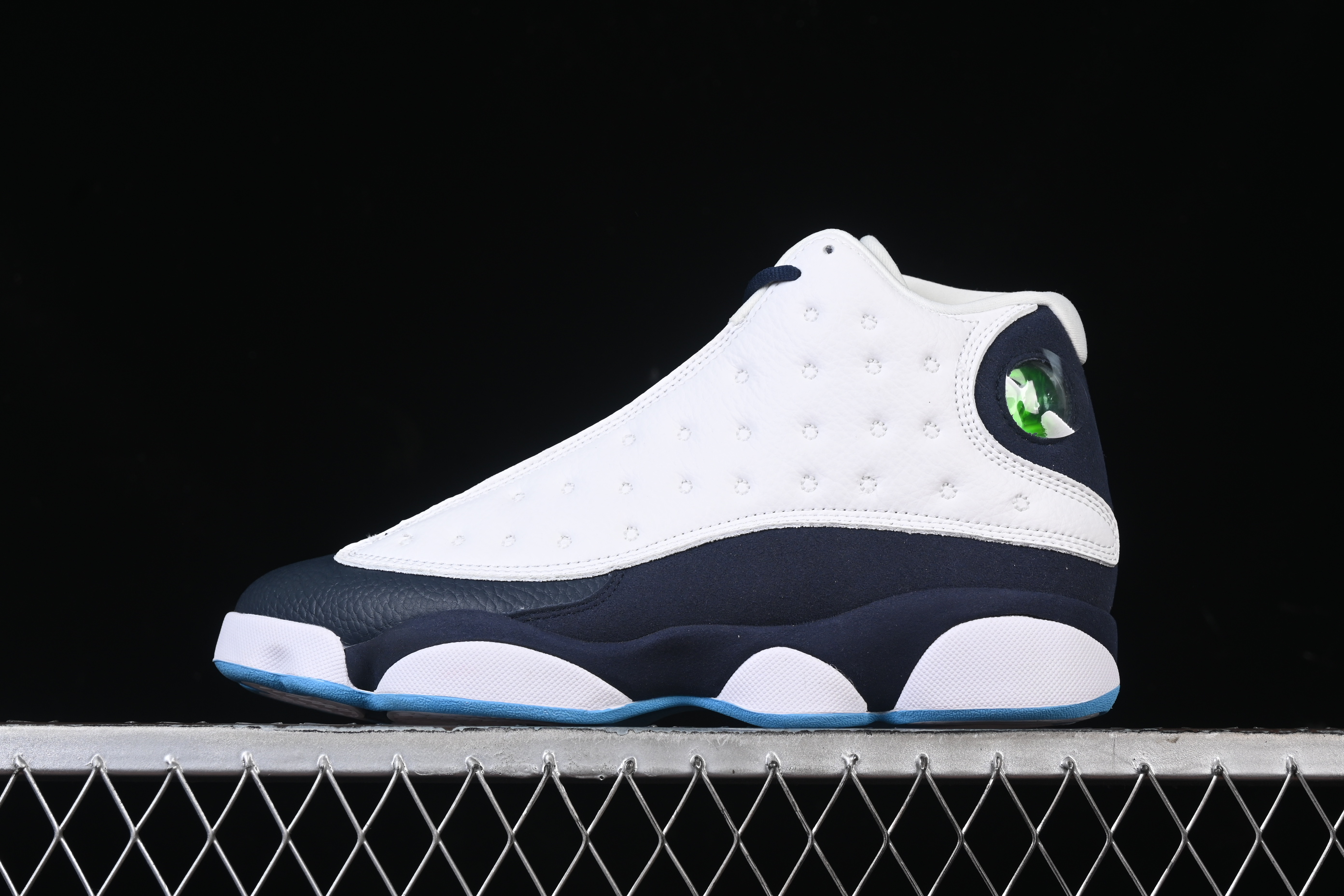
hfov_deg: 27.0
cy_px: 448
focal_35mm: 75
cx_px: 672
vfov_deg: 18.2
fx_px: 2800
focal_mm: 50
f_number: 8
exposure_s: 1/80
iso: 160
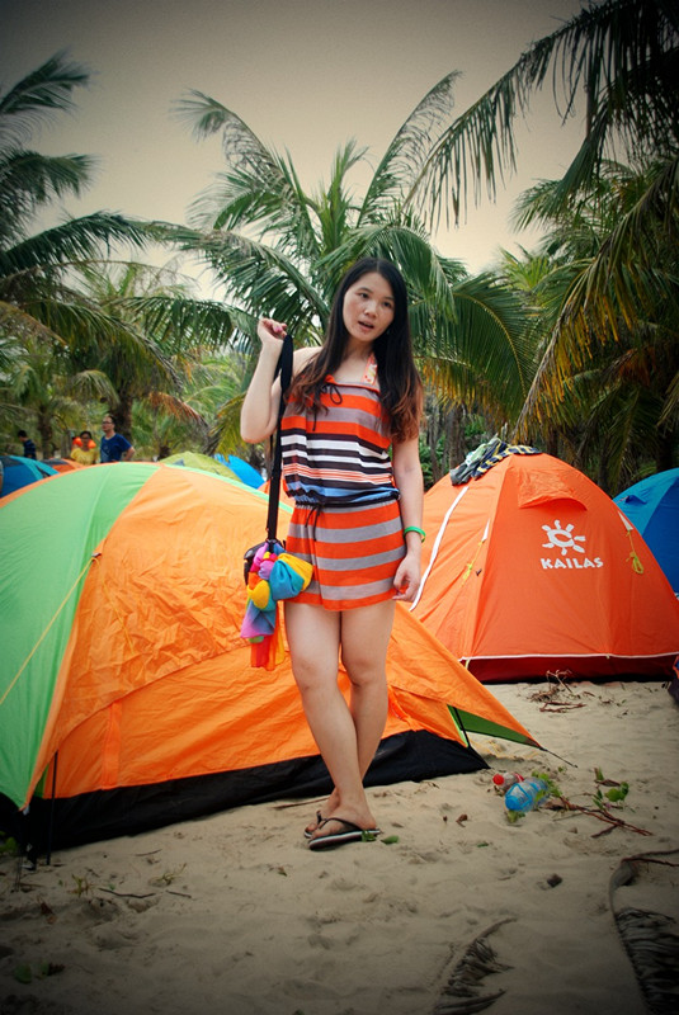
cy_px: 508
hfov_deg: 30.9
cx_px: 340
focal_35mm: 44
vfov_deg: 44.9
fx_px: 1228
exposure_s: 1/30
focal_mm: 29
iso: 100
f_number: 4.2
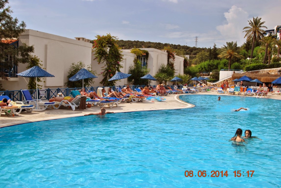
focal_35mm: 36
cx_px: 140
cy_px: 94
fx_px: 281
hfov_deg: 53.1
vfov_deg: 37.0
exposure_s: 1/320
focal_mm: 24
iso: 100
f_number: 9
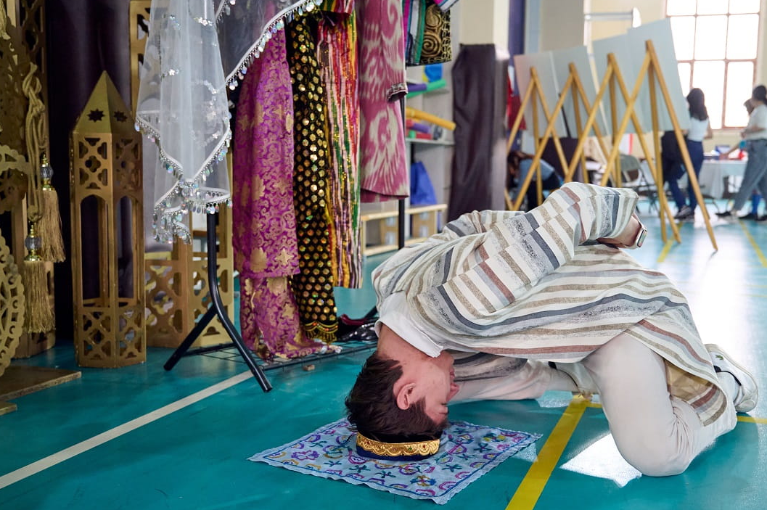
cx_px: 427
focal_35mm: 42
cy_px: 284
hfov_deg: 46.3
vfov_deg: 31.8
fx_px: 894
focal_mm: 37
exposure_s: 1/160
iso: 4000
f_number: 4
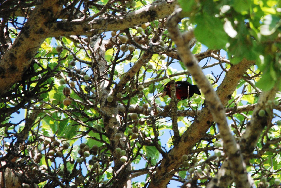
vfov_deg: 1.8
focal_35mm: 750
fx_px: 5861
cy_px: 94
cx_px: 140
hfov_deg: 2.7
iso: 400
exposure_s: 1/320
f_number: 6.3
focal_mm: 500
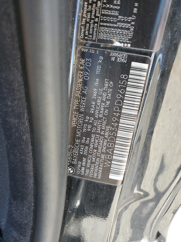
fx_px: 181
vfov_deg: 67.3
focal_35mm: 26
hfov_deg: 53.1
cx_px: 90
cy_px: 121
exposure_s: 1/120
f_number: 1.5
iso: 97
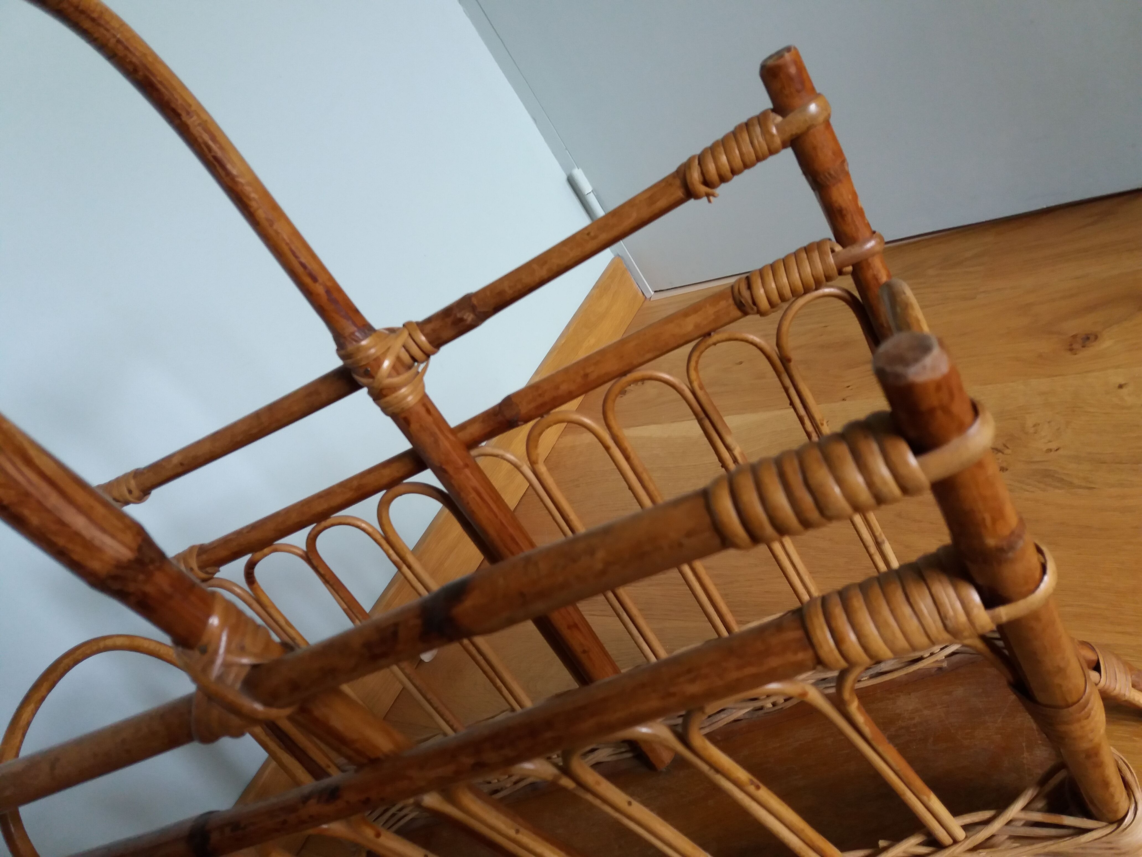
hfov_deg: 63.4
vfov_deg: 49.7
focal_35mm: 28
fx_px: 924
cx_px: 571
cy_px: 428
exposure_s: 1/33
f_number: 1.9
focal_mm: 3.7
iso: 125
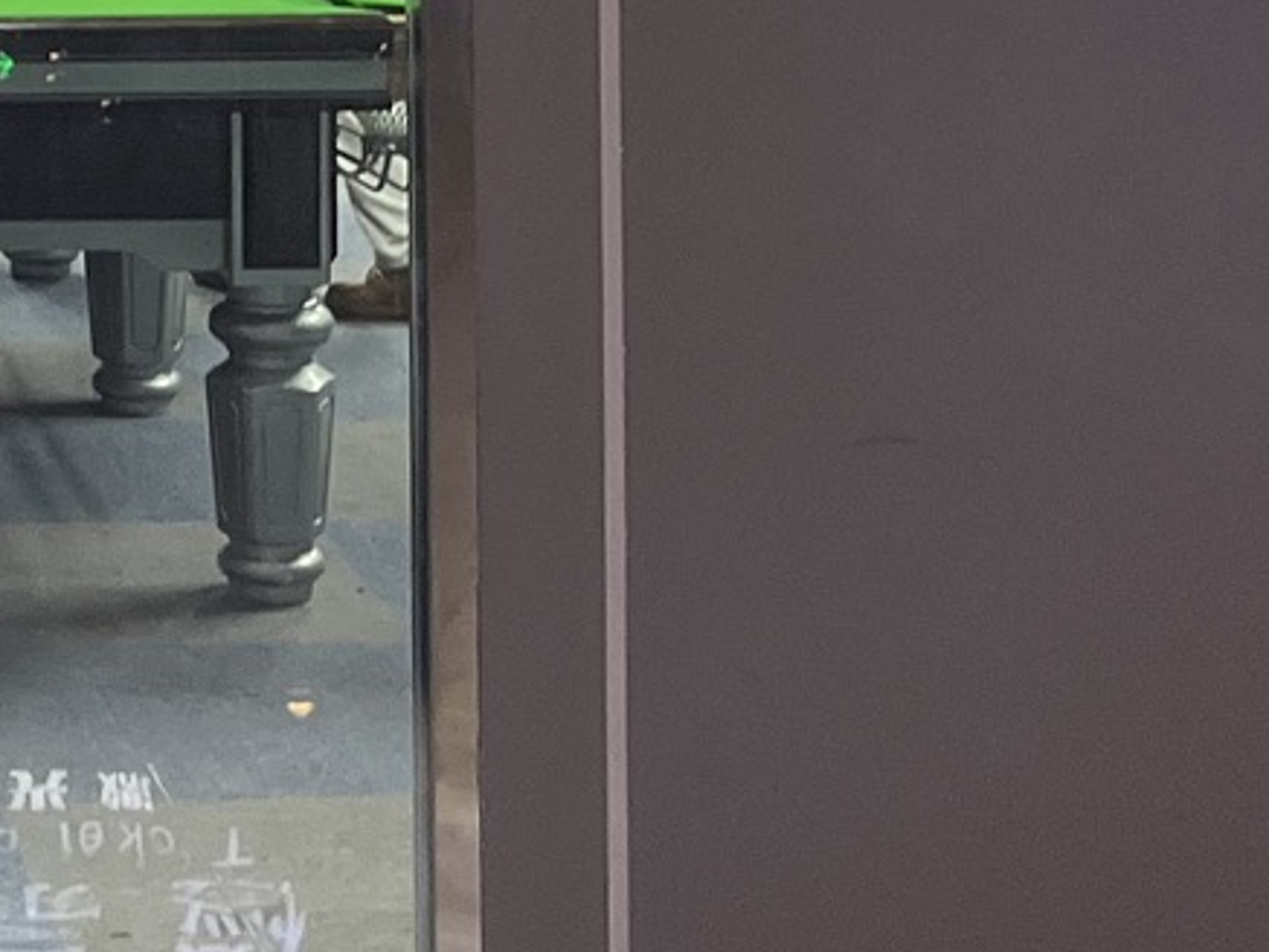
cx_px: -302
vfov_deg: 11.7
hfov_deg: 15.8
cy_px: -673
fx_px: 4364
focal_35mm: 119
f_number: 1.6
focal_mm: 5.1
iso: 125
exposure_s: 1/120
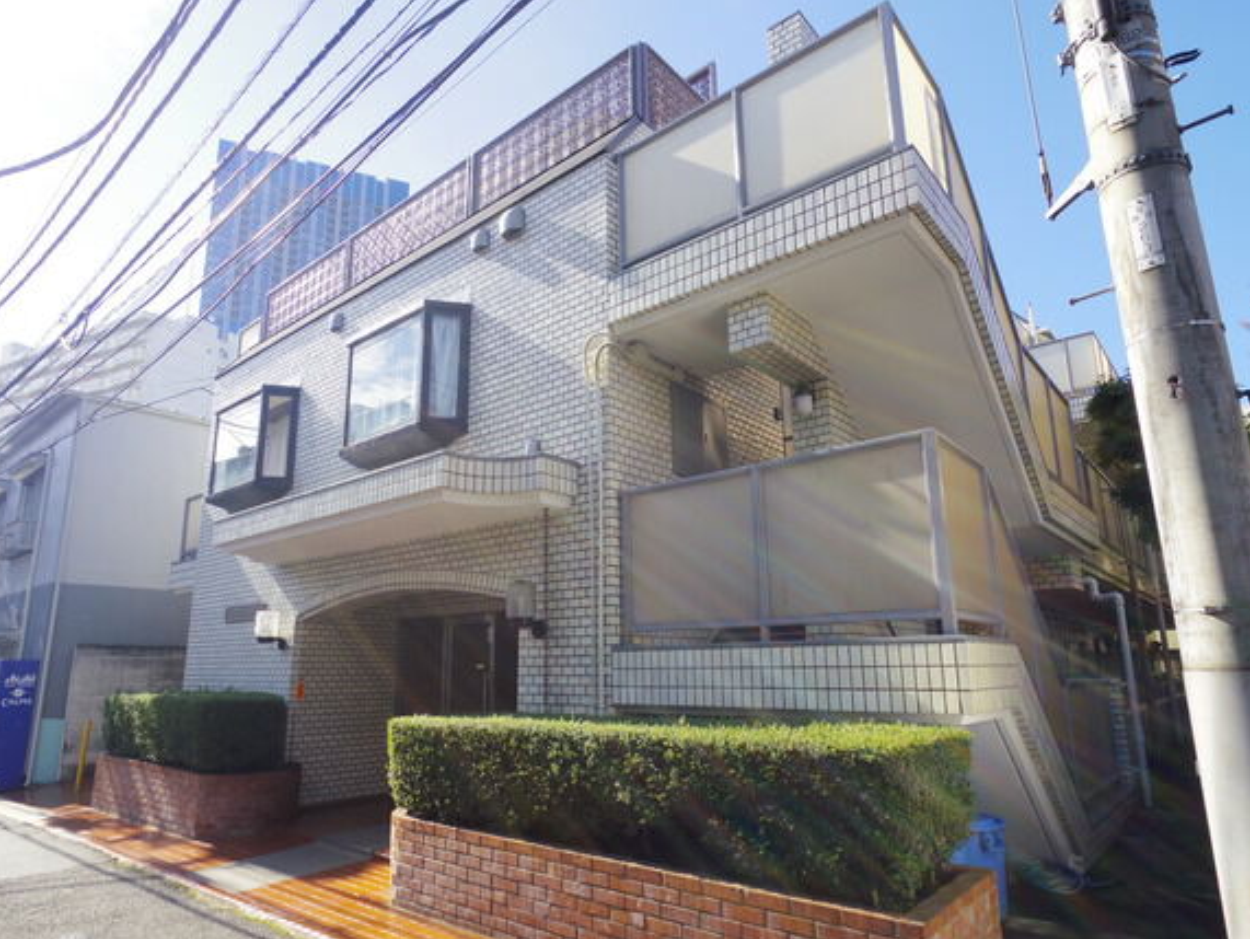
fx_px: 759
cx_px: 611
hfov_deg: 78.9
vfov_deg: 63.5
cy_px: 488
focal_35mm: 21
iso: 200
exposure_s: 1/100
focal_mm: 4.3
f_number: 5
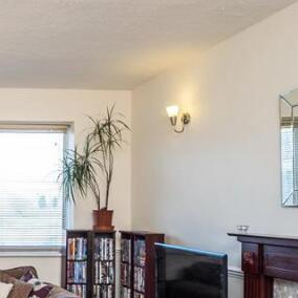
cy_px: 206
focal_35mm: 46
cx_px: -51
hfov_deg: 31.4
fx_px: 448
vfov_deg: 36.3
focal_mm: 10
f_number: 8
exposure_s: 1/15
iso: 200
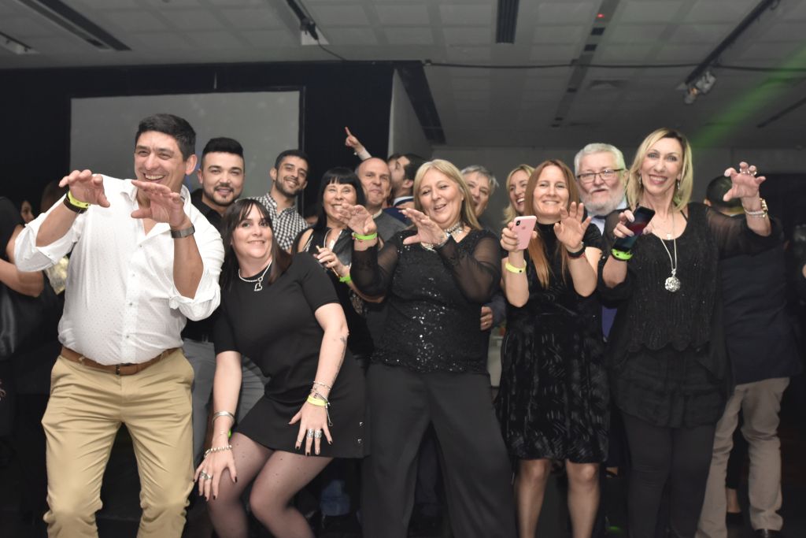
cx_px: 403
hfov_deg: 61.9
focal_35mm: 30
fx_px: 672
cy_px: 269
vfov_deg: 43.6
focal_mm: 20
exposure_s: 1/125
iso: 1000
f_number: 4.5
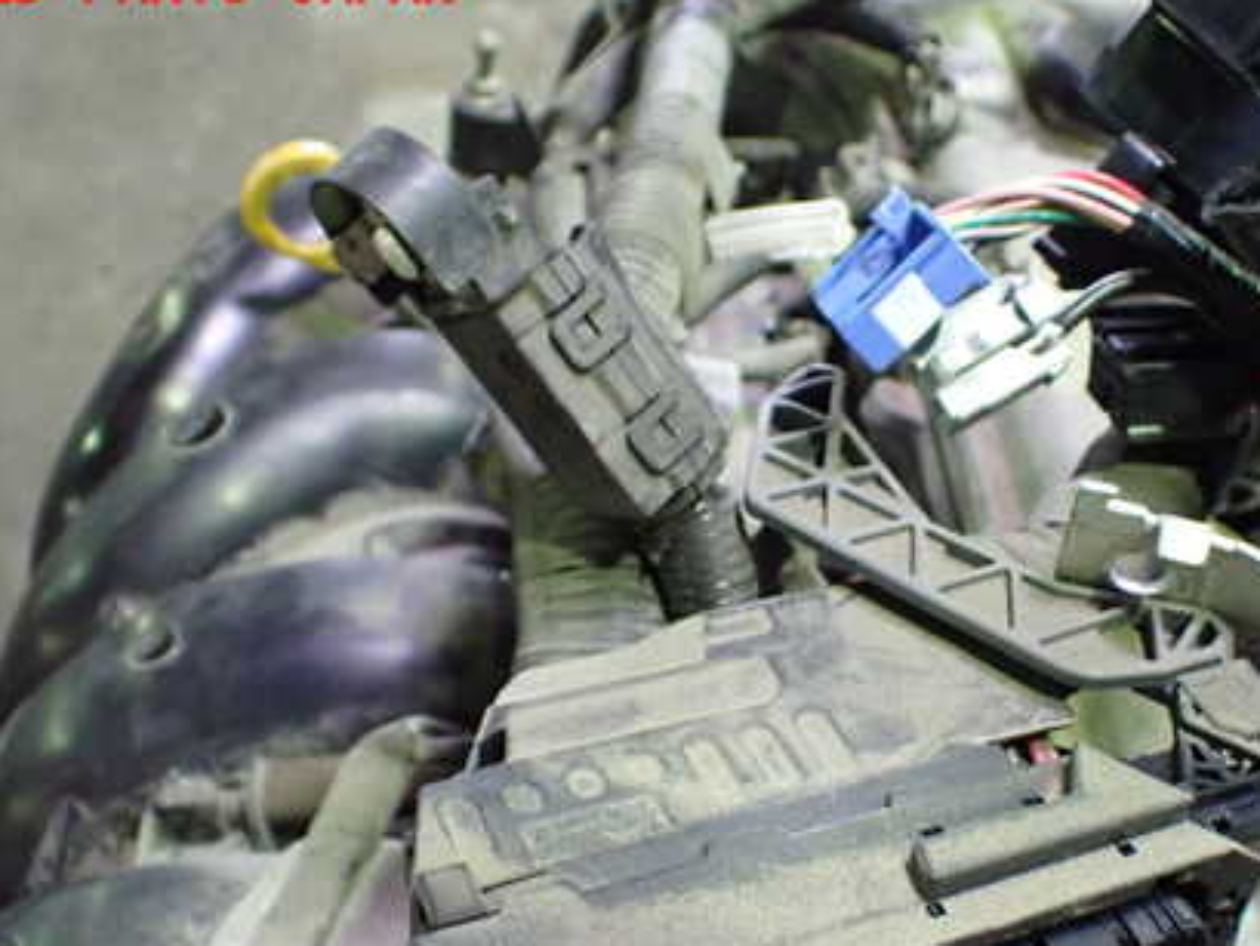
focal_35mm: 44
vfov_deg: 32.6
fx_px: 1602
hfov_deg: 42.5
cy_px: 638
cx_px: 819
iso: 800
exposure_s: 1/30
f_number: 2.3
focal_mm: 5.4
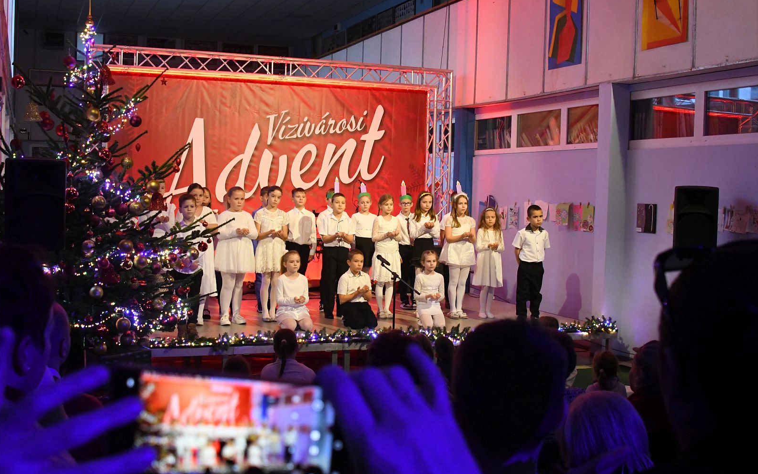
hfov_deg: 46.2
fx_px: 888
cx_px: 378
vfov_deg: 29.9
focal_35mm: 43
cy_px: 241
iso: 5000
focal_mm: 28
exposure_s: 1/100
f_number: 5
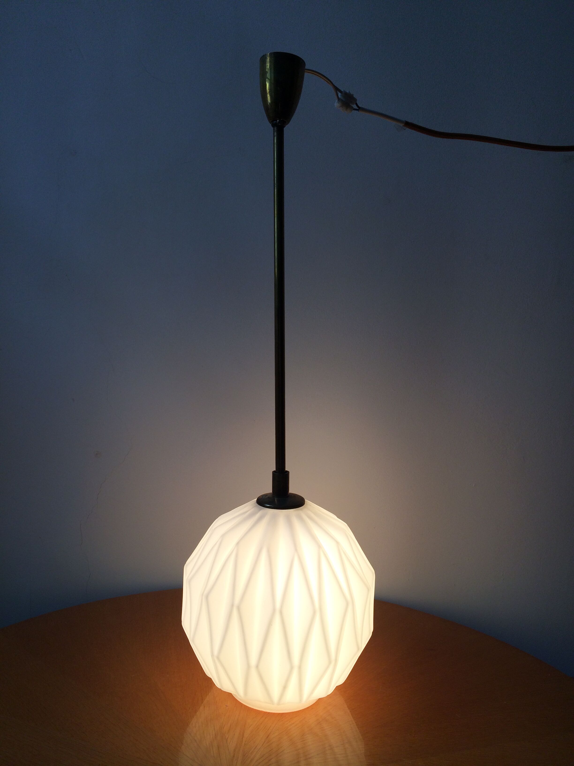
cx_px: 287
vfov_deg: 61.7
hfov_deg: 48.2
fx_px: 641
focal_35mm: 29
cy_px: 383
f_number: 2.2
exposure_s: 1/279
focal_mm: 4.15
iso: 32
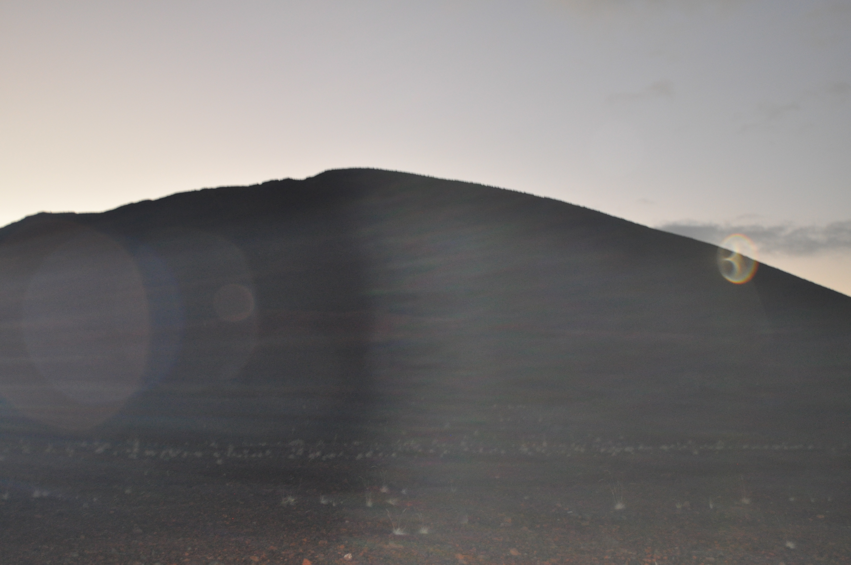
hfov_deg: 41.2
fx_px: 1133
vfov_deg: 28.0
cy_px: 282
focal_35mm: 48
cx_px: 426
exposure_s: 1/60
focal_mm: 32
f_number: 4.8
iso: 800
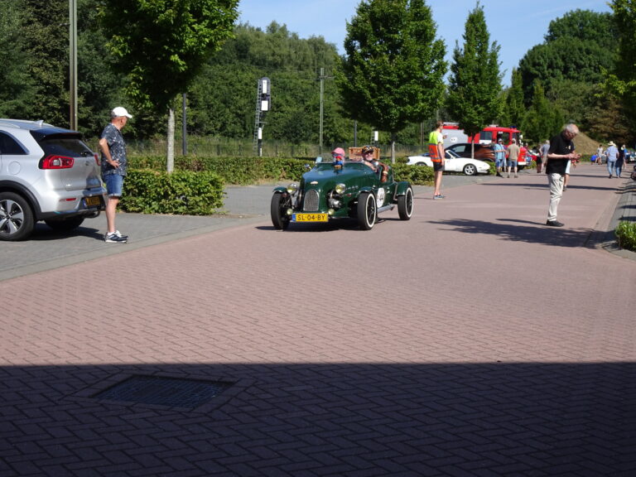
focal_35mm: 64
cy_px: 238
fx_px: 1176
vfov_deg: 22.9
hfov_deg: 30.3
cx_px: 318
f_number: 4.5
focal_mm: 10.95
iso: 80
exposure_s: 1/500
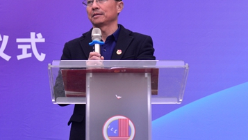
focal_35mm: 122
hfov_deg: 17.5
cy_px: 76
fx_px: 802
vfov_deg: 9.9
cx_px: 94
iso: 1000
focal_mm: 65
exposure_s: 1/160
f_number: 4.5
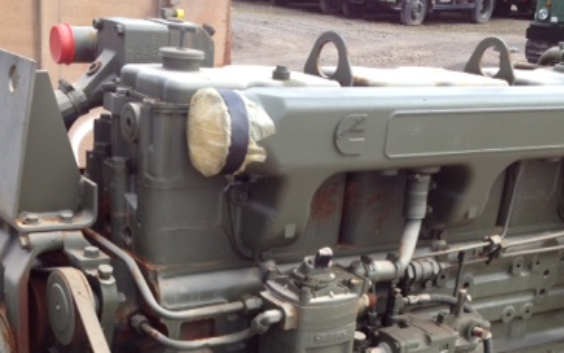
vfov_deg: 19.4
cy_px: 364
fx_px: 999
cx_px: 272
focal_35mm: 65
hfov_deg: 31.5
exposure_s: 1/449
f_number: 2.4
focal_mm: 4.28
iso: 64
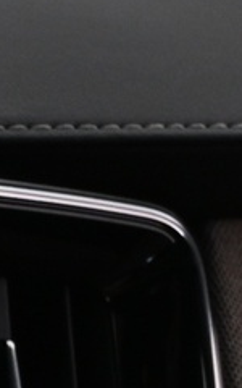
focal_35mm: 206
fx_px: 2174
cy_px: 749
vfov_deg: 9.6
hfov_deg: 5.6
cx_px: -687
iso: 800
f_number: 3.8
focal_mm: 20
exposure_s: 1/30
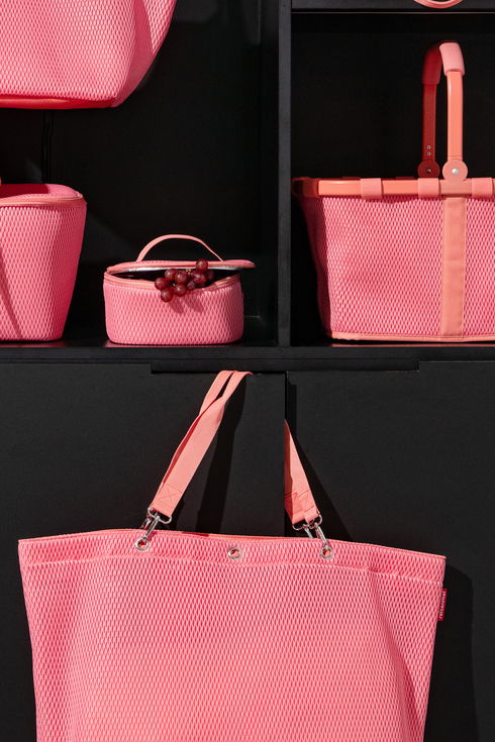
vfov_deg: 20.7
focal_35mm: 98
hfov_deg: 14.0
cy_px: 217
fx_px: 2021
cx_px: 200
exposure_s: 1/200
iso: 1000
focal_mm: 45
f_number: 5.6
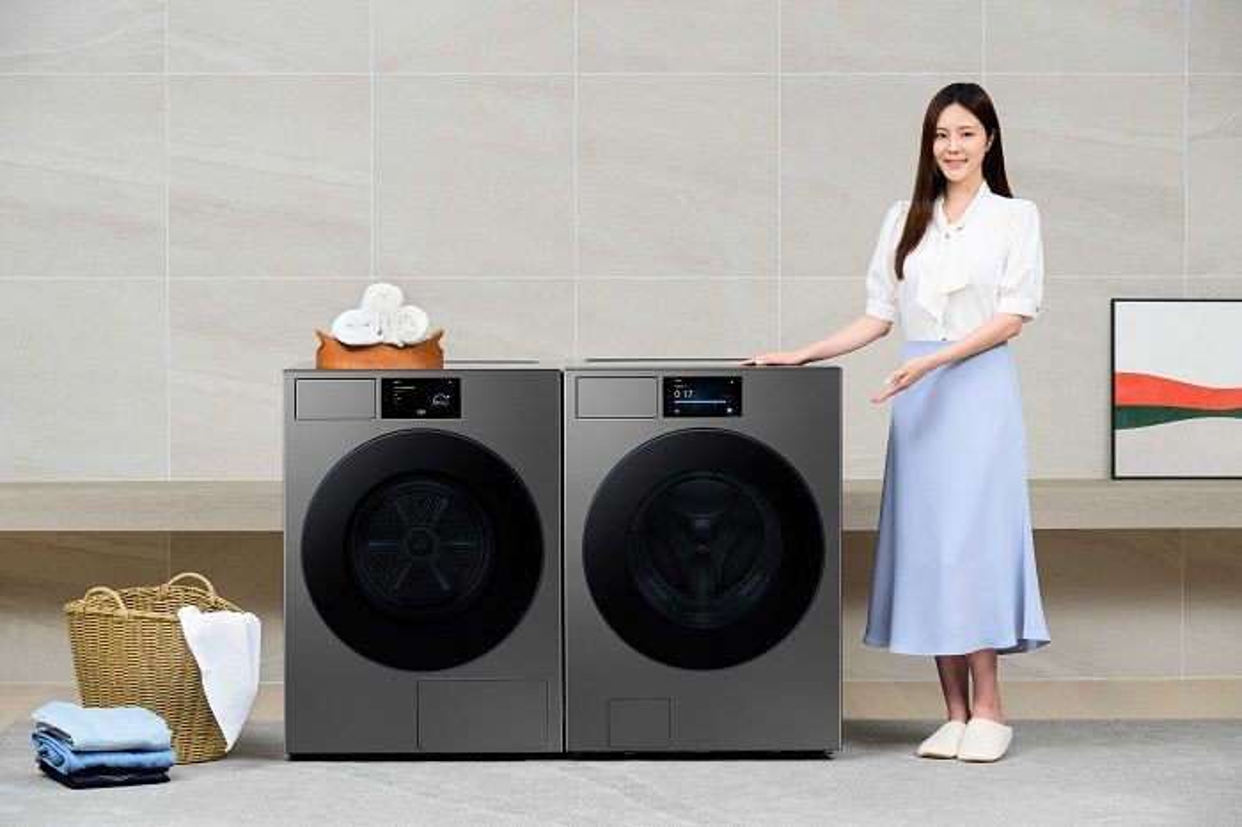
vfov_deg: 15.0
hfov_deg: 22.4
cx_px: 621
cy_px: 414
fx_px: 3138
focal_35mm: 91
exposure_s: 1/125
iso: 1600
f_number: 8
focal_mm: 91
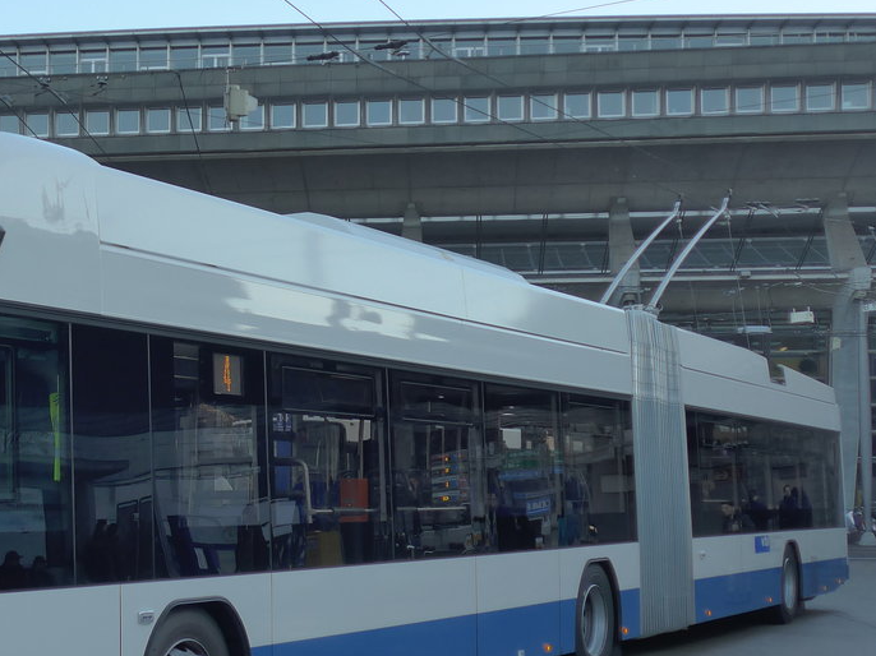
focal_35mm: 63
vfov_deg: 23.3
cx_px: 129
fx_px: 1594
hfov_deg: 29.7
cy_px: 364
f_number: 2.4
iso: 160
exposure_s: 1/400
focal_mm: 7.5
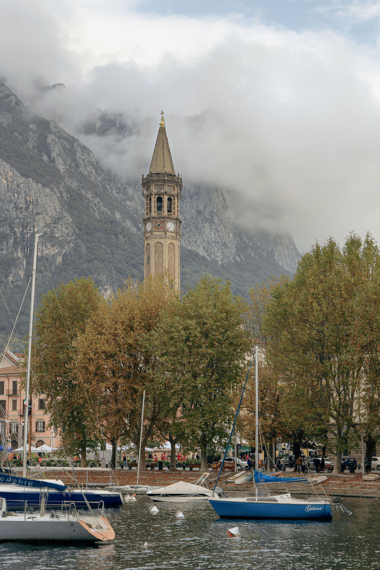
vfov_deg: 30.5
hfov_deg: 20.6
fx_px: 1045
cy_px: 285
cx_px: 190
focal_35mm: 66
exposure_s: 1/500
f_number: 7.1
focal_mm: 43
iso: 250
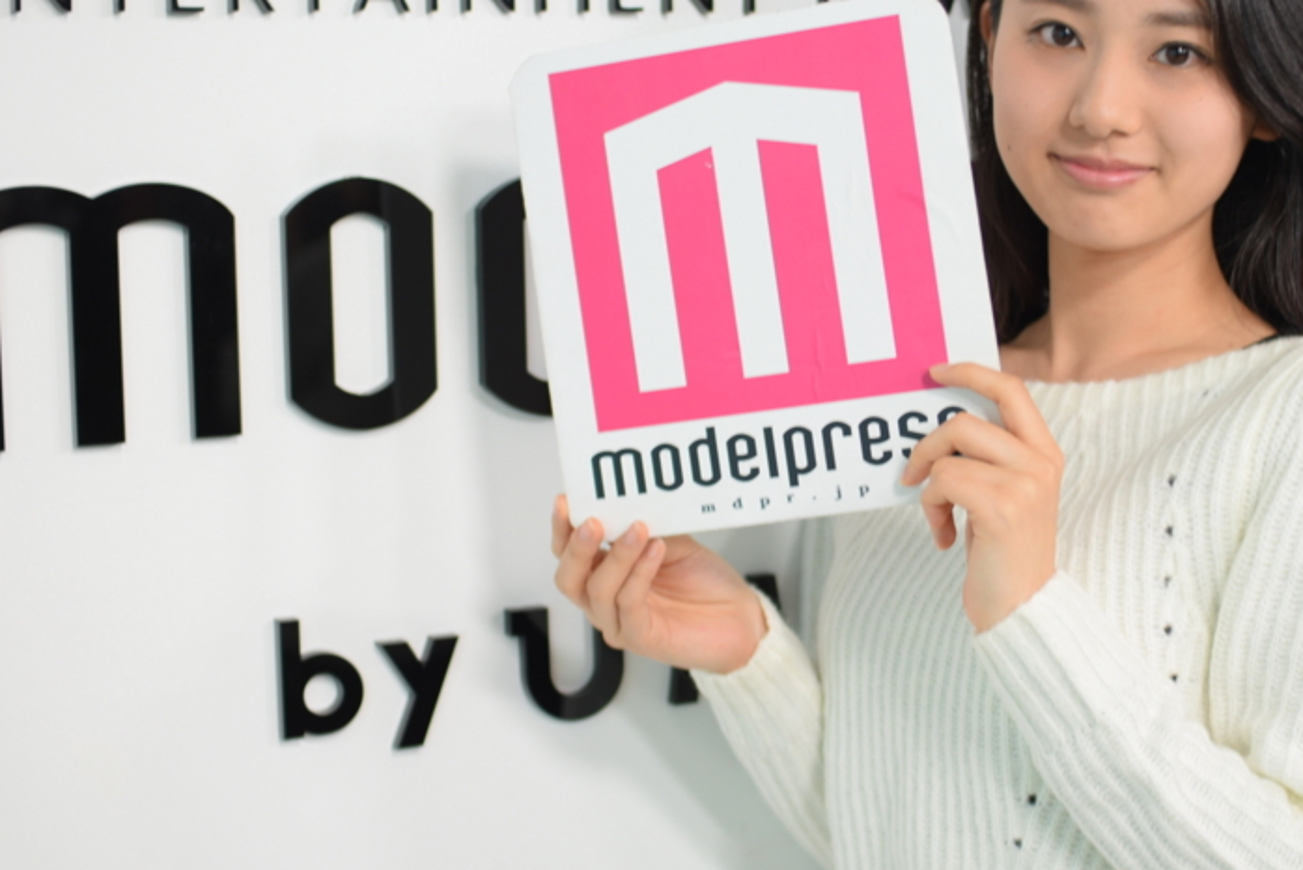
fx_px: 2390
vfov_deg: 20.6
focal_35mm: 66
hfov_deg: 30.2
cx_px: 896
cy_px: 314
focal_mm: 30
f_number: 1.8
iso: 100
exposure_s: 1/200
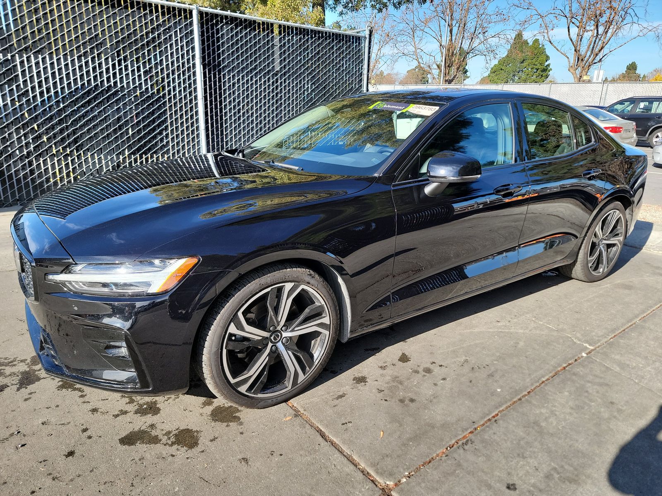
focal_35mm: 24
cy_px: 248
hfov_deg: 71.6
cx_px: 331
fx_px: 459
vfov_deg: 56.8
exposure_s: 1/382
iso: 50
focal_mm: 6.7
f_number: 1.8
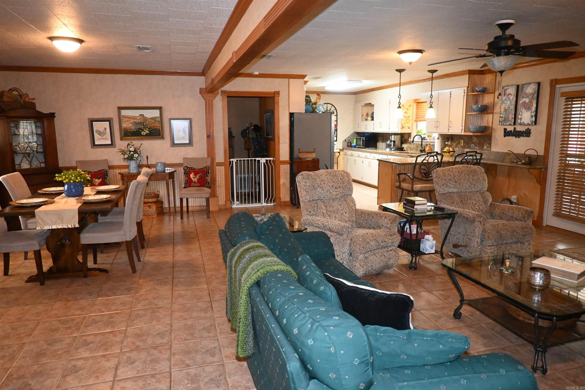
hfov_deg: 73.7
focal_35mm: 24
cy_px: 195
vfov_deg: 53.1
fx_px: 390
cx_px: 292
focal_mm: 16
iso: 6400
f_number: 3.5
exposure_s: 1/200
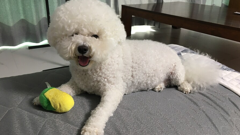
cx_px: 121
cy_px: 62
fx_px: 204
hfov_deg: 61.0
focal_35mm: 32
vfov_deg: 36.7
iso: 64
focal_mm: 4.15
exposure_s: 1/30
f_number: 2.2
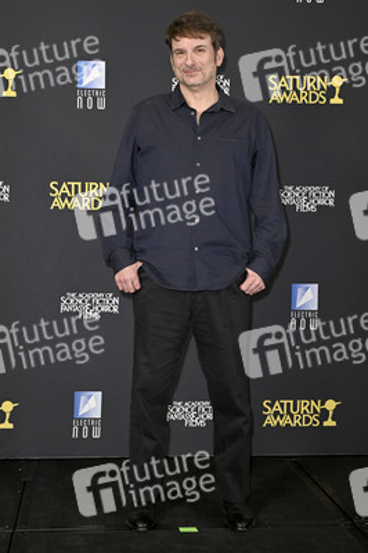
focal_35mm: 48
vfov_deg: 41.1
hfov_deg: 28.0
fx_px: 737
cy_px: 276
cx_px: 184
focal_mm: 48
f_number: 5.6
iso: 2000
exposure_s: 1/320
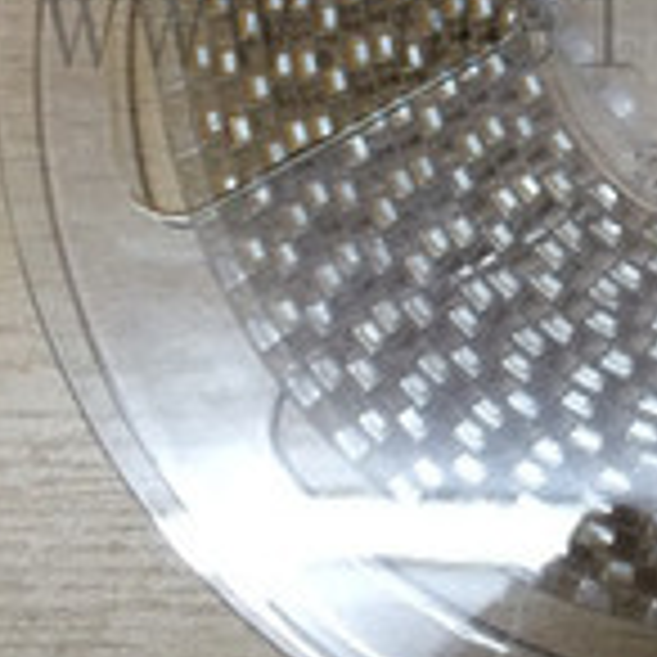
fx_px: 1954
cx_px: 783
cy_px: 18
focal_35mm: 91
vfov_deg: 18.6
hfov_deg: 18.1
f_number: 2.2
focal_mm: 4.12
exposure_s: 1/33
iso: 80
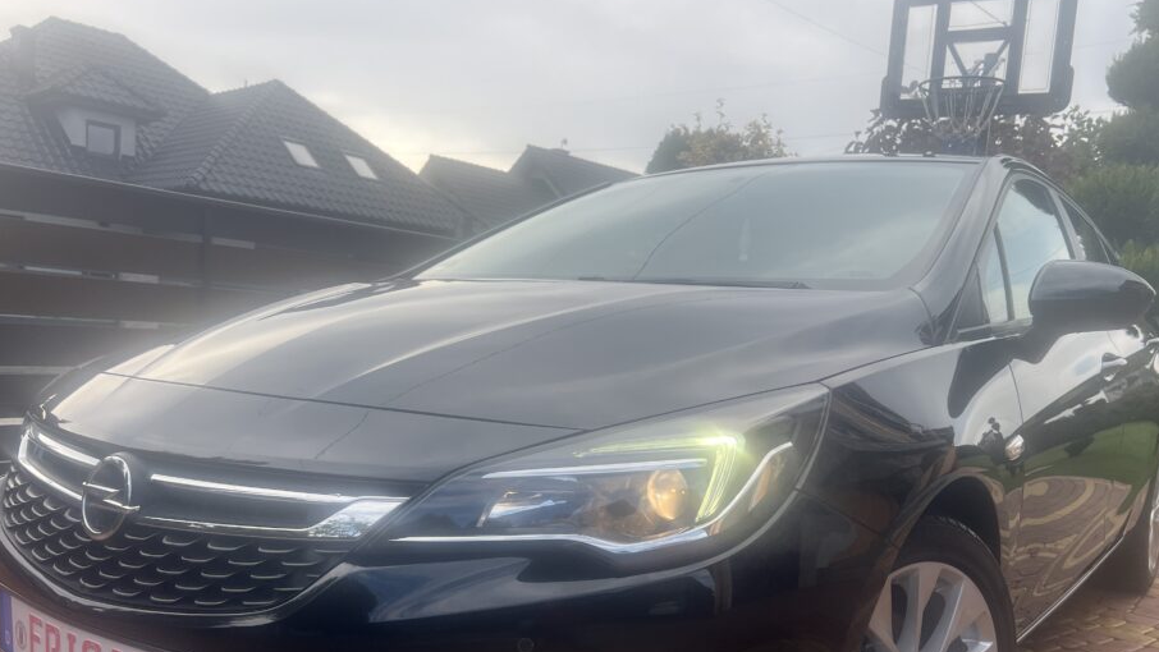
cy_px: 474
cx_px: 614
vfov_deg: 36.0
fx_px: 984
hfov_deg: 61.0
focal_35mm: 32
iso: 50
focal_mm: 5.7
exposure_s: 1/1209
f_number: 1.5
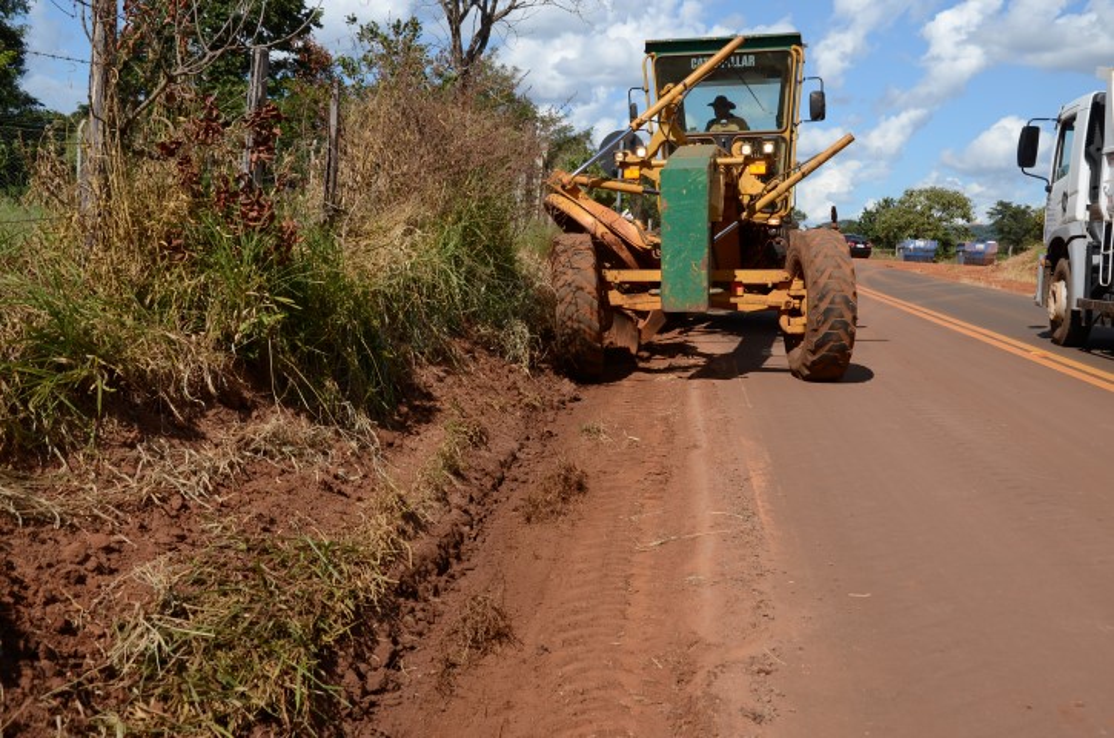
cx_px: 557
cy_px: 369
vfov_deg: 29.7
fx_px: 1389
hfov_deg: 43.7
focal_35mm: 45
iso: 100
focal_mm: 30
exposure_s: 1/250
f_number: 8
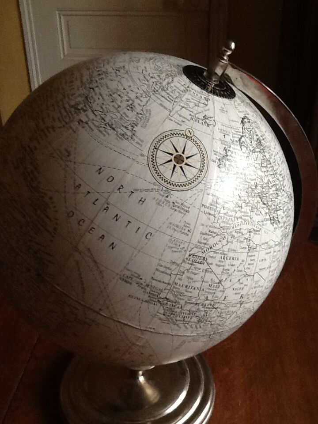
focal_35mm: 44
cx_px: 159
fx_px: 539
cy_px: 212
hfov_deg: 32.9
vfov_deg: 42.9
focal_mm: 2.03
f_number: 2.4
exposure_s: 1/30
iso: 125
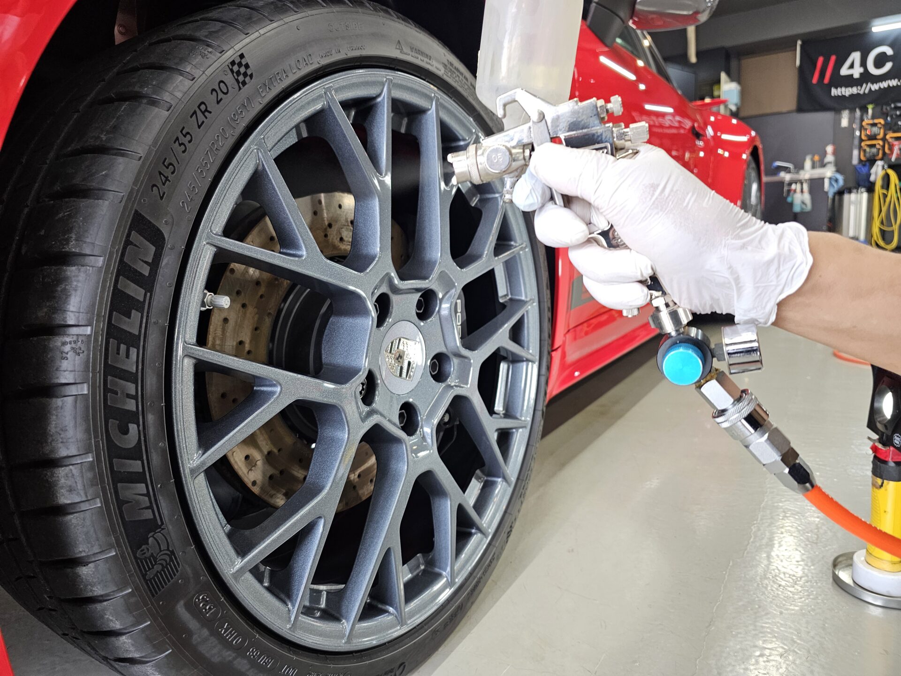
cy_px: 338
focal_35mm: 23
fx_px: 599
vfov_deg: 58.9
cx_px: 450
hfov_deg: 73.9
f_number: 1.7
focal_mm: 6.3
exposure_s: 1/180
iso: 200
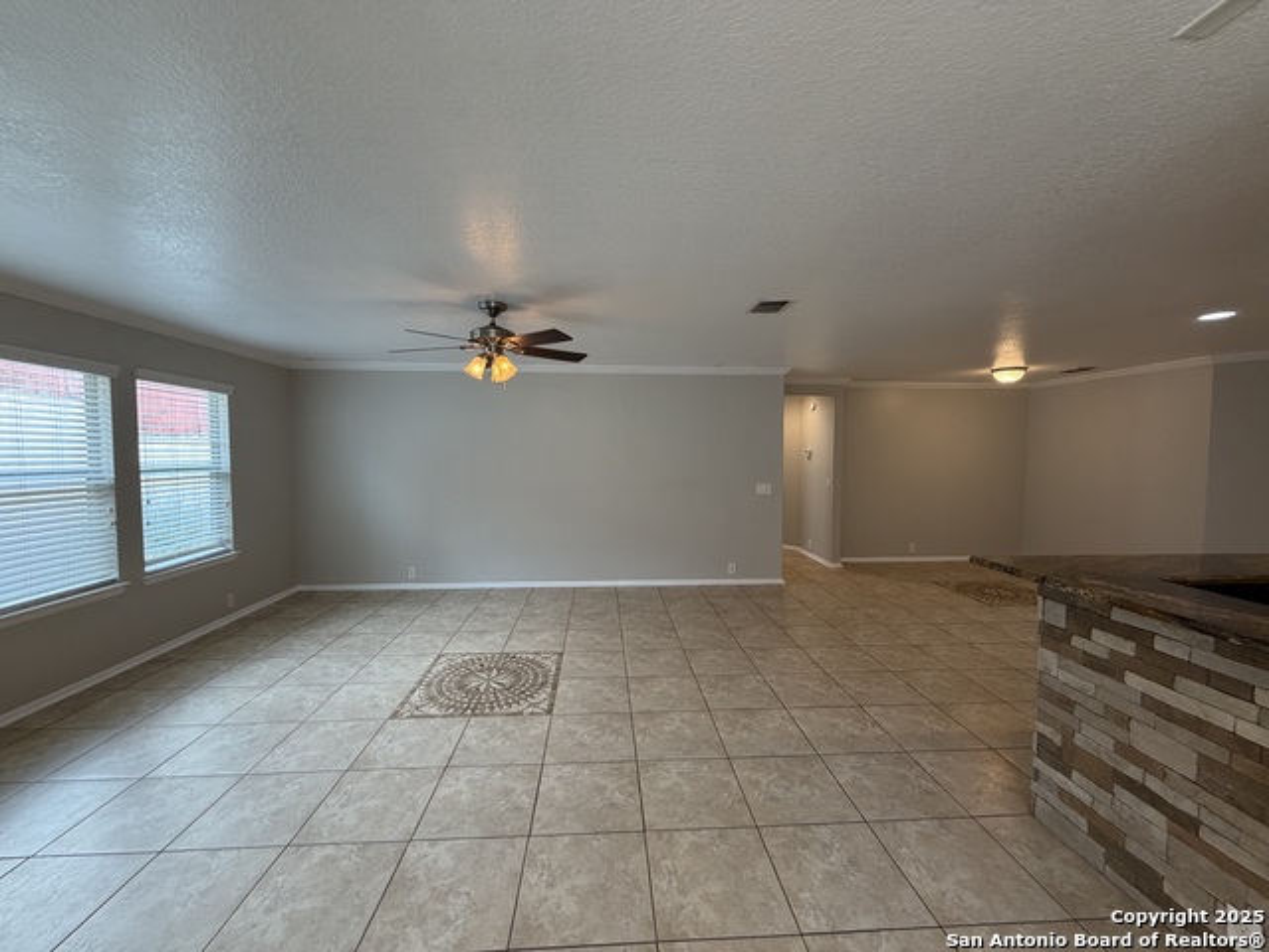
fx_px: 513
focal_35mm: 14
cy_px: 476
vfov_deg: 85.7
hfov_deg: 102.1
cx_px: 634
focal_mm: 2.22
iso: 200
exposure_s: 1/120
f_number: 2.2
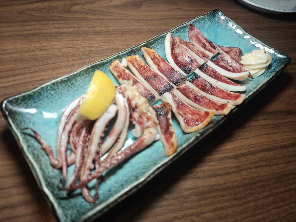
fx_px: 197
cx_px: 148
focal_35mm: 23
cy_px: 111
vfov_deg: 58.9
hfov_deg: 73.9
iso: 160
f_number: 2
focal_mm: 8.72
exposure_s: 1/60
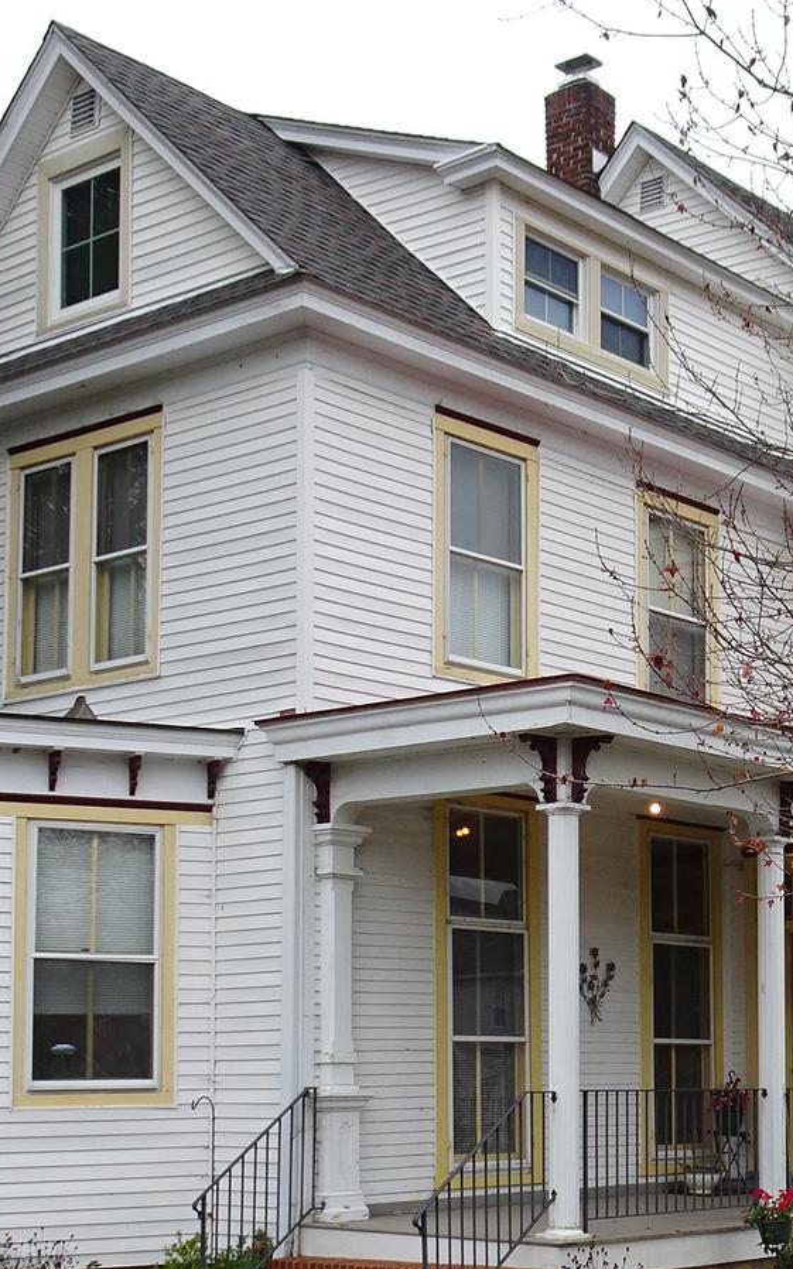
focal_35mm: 58
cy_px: 913
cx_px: 735
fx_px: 2006
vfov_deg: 34.5
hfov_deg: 21.8
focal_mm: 4.1
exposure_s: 1/100
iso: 80
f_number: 3.5
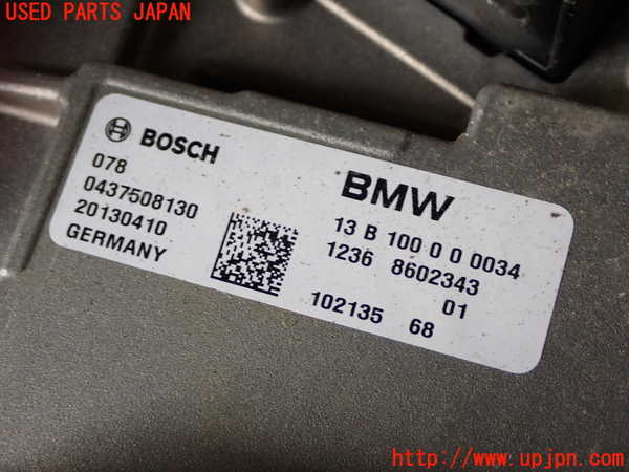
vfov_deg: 23.7
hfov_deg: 31.2
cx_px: 314
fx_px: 1127
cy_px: 236
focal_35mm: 62
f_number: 3.6
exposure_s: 1/60
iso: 200
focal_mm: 11.09
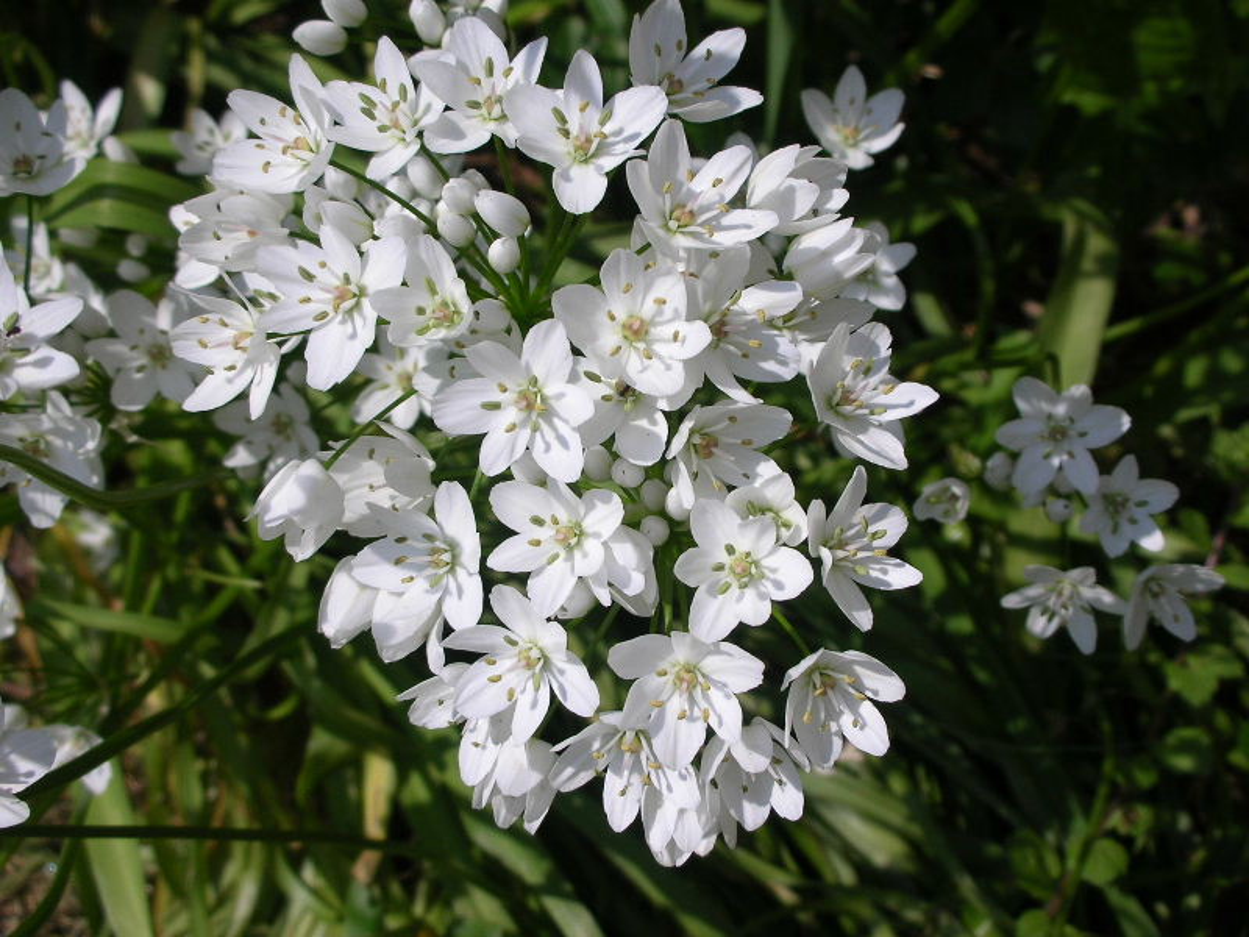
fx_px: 2201
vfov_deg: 24.0
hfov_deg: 31.7
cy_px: 468
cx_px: 624
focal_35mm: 61
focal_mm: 10.1
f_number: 11.3
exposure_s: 1/106
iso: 50
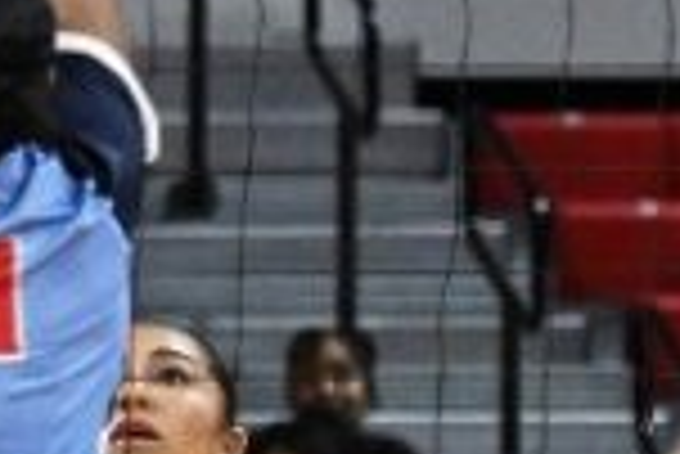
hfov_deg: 3.9
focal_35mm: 533
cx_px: 81
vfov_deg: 2.6
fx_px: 10077
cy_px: 92
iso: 1600
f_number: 2.8
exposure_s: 1/2000
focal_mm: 105
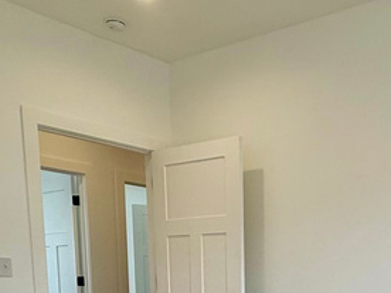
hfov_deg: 34.9
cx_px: 344
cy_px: 372
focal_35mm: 52
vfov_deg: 24.7
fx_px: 587
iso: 50
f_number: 2.2
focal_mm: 2.22
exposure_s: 1/145
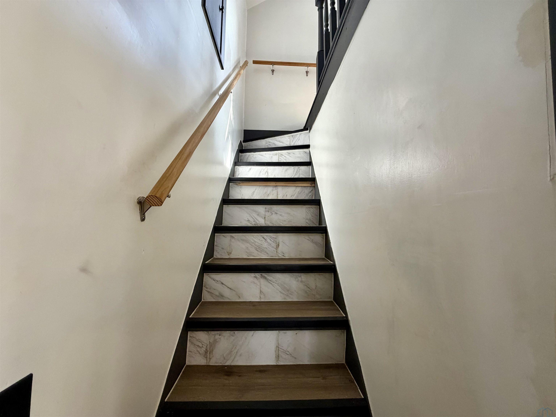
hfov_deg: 102.1
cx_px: 278
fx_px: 225
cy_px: 208
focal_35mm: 14
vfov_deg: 85.7
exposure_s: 1/60
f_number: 2.2
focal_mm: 2.22
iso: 400
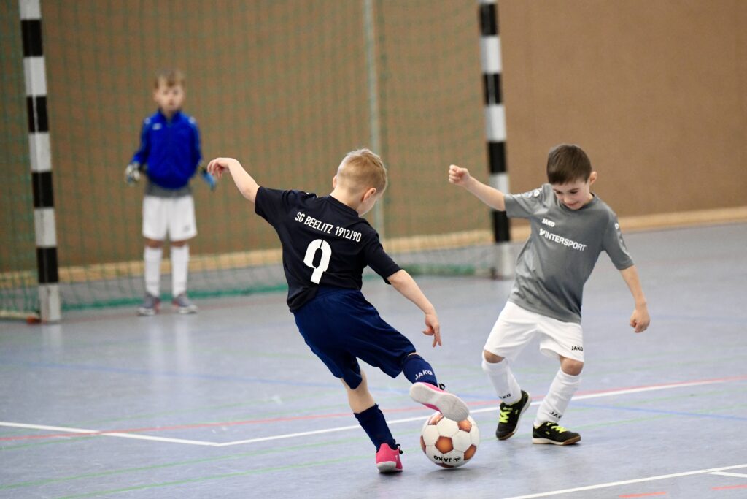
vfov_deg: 9.5
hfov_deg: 14.2
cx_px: 374
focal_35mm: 145
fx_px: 3009
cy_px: 250
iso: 8000
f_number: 2.8
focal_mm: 145
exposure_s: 1/1250
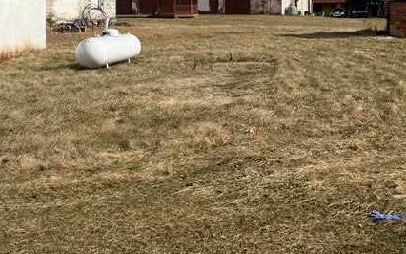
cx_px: 395
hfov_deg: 36.1
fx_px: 564
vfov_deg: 24.3
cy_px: 5
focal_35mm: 51
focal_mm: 6.76
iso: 80
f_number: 1.78
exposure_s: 1/5714
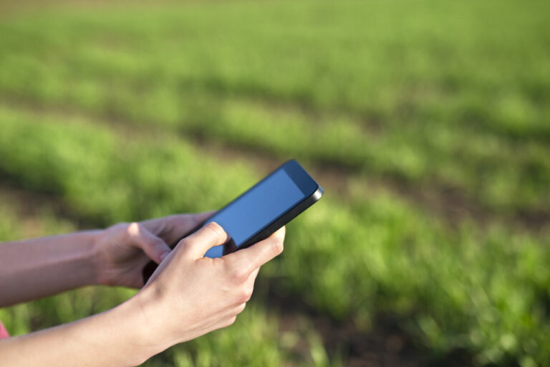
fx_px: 764
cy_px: 184
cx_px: 275
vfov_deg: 27.0
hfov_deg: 39.6
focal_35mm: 50
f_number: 2
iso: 250
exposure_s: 1/5000
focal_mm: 50
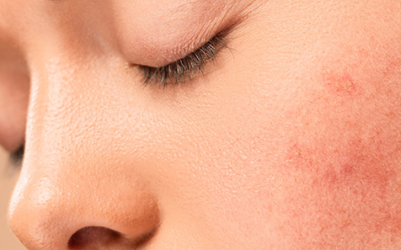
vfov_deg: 4.9
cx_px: 283
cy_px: 201
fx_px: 2949
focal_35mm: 270
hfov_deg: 7.8
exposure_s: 1/160
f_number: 5.6
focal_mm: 105
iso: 125
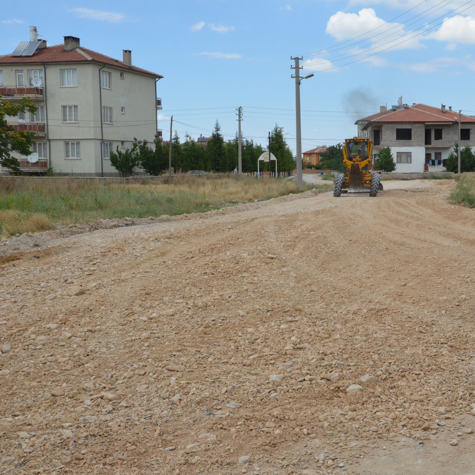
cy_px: 238
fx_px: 755
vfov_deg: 34.9
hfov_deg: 34.4
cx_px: 336
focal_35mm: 49
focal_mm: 25
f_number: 13
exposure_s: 1/640
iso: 800
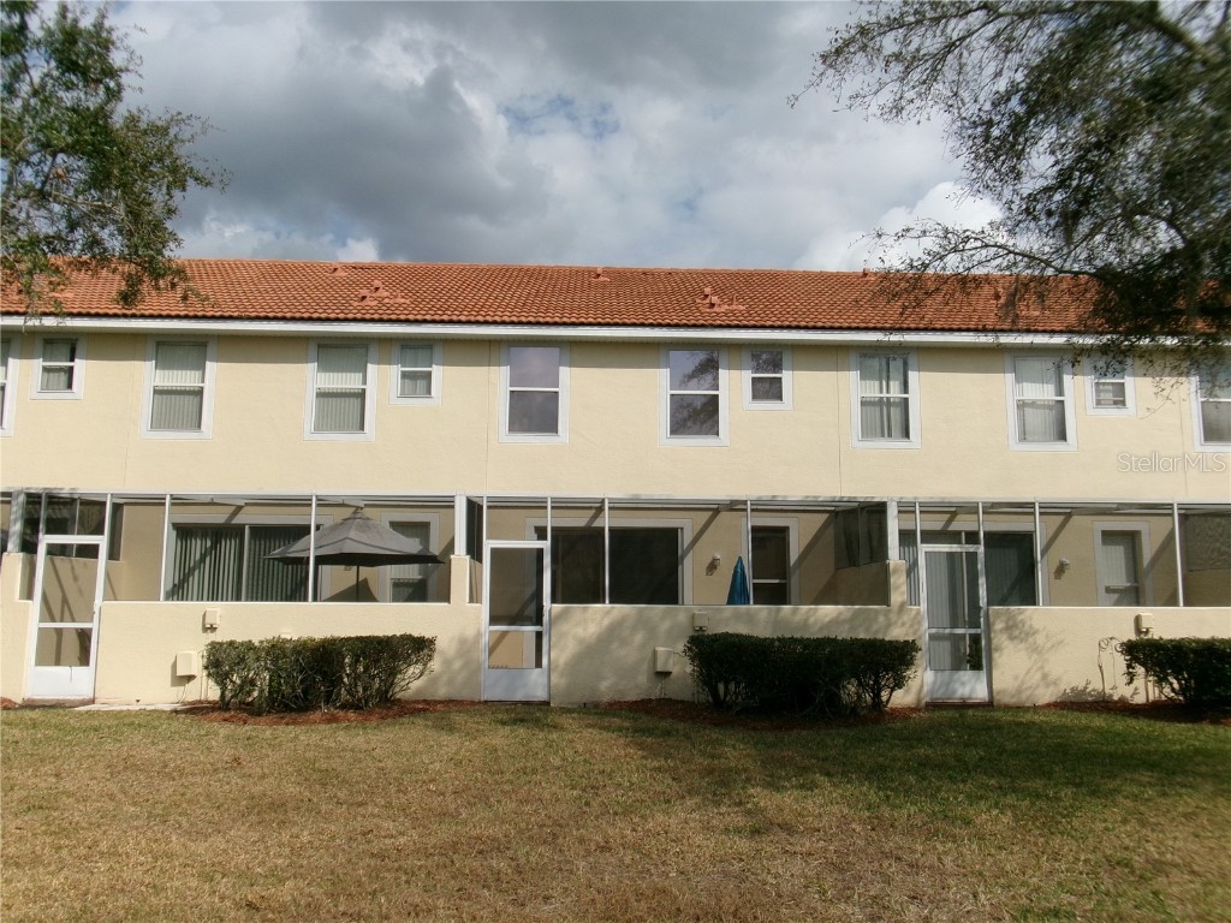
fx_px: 996
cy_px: 462
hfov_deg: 63.4
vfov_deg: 49.7
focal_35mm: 28
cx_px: 616
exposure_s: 1/250
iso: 100
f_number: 10.8
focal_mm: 5.1
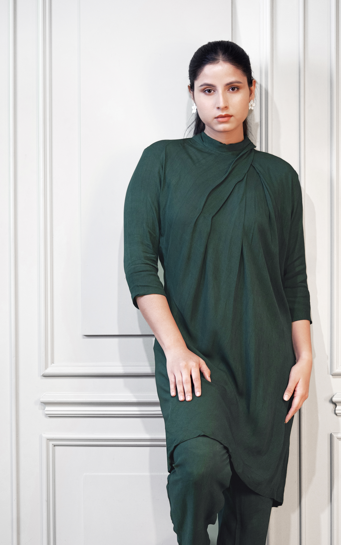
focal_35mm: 128
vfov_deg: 16.3
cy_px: 369
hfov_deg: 10.2
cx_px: 228
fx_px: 1903
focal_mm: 90
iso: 1000
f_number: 3.5
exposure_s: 1/320
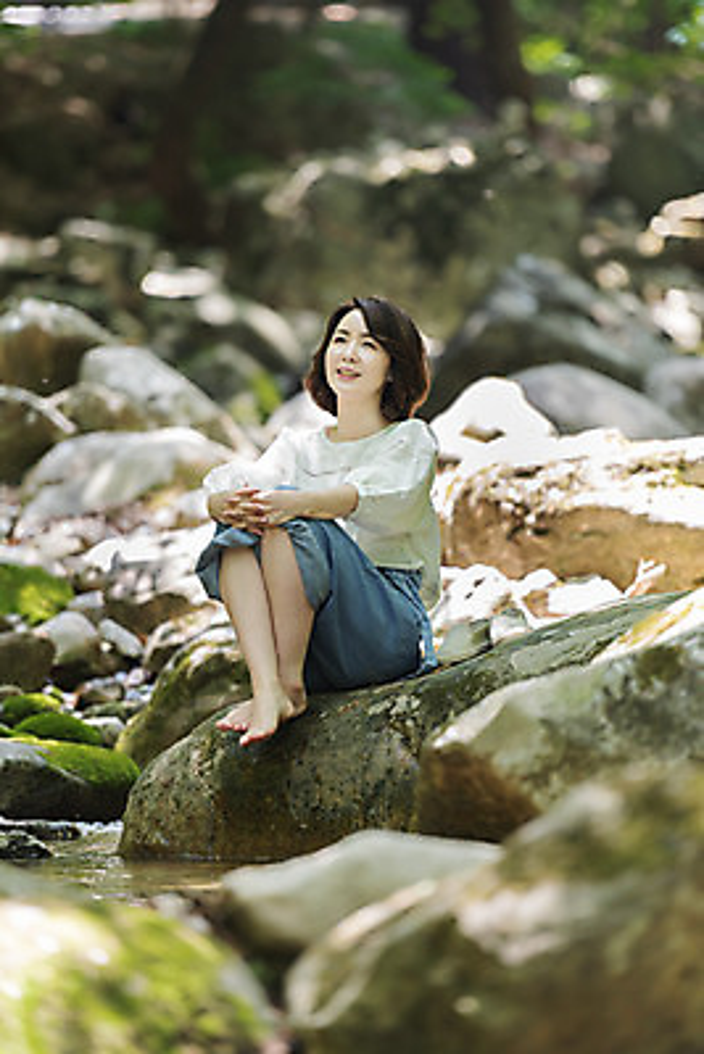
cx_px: 352
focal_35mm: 195
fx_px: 5715
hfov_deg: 7.0
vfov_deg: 10.5
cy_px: 527
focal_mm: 195
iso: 400
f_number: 2.8
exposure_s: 1/200
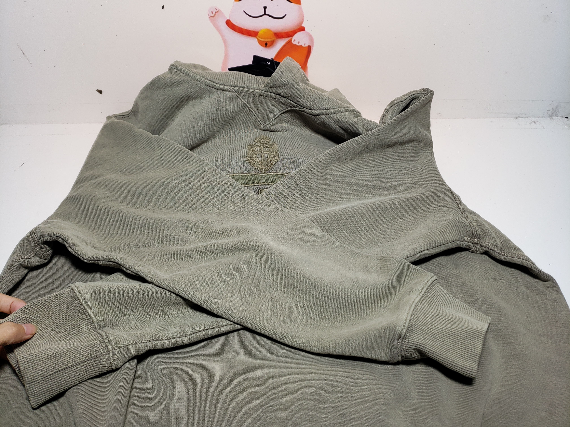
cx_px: 285
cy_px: 214
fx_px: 428
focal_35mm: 26
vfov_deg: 53.1
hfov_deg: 67.3
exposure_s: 1/340
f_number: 1.5
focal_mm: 4.3
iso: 50
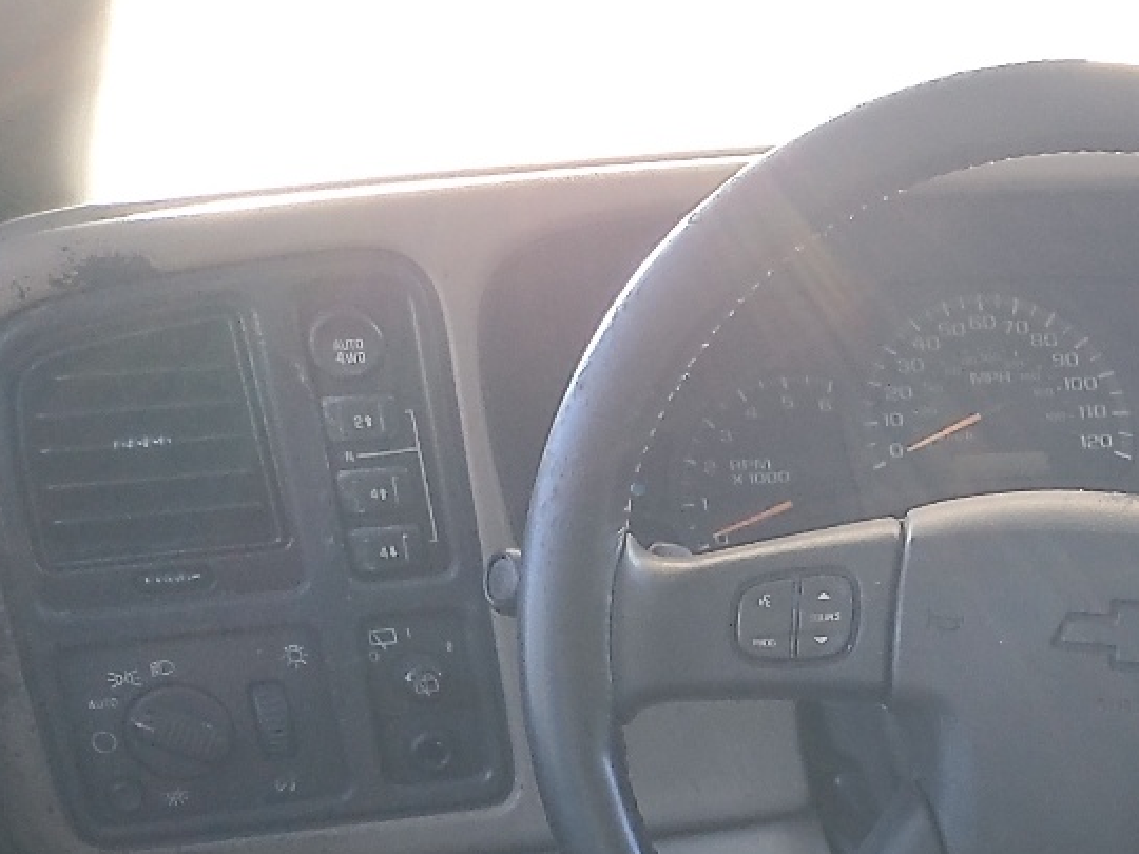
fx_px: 2534
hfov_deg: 22.0
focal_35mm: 77
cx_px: 1601
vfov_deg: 17.5
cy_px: 1219
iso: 109
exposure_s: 1/60.2
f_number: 1.5
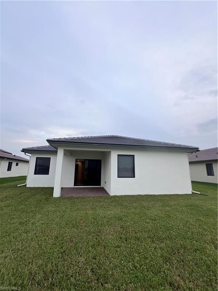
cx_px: 109
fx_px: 109
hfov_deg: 89.9
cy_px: 146
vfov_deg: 106.2
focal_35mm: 13
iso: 32
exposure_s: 1/208
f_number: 1.8
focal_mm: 1.57
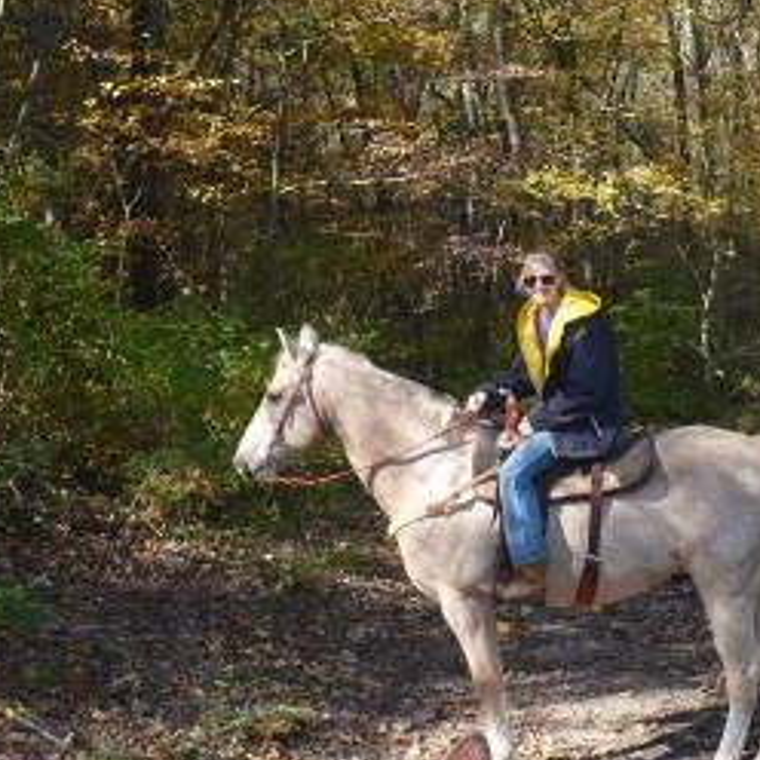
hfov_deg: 28.9
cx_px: 496
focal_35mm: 59
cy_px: 343
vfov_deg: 29.1
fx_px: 1466
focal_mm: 6.1
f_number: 2.8
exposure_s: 1/250
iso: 100
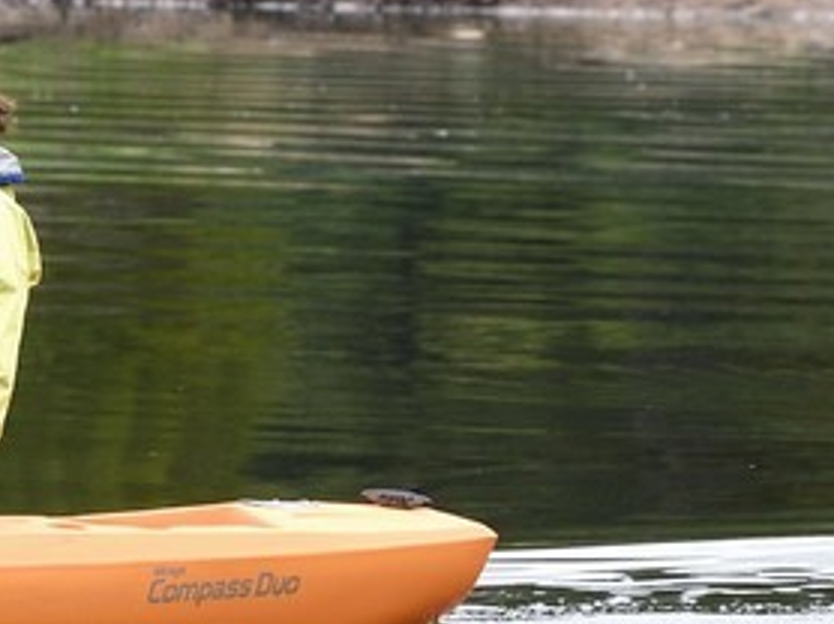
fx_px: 22002
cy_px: 63
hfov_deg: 2.2
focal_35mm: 914
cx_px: -1350
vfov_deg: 1.6
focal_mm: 165
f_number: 9
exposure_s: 1/250
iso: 400
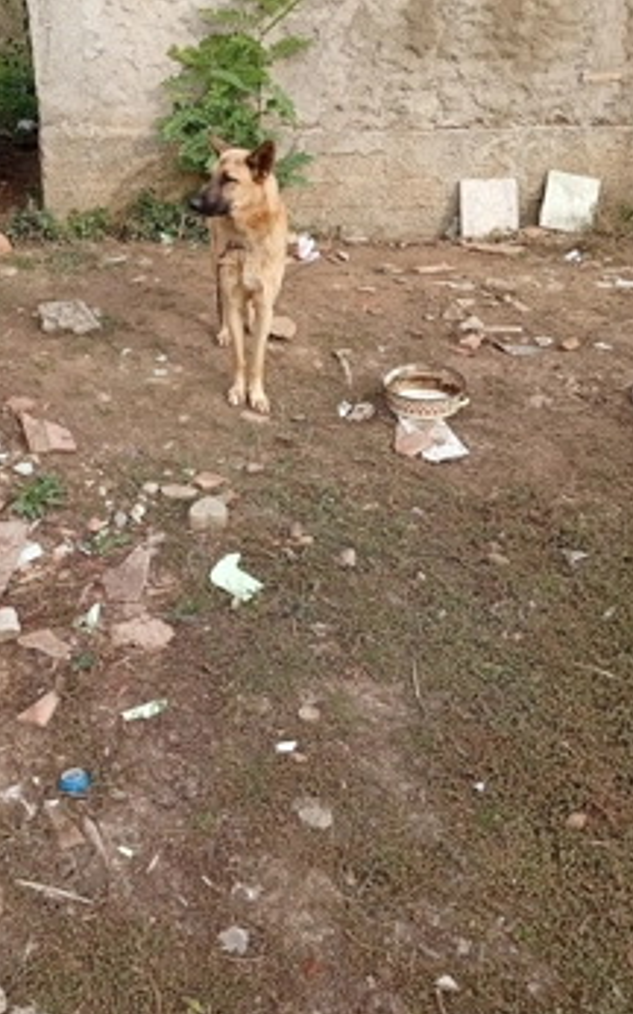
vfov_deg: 57.9
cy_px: 437
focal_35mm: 33
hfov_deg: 37.9
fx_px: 912
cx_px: 217
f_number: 1.8
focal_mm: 3.98
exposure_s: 1/123
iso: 51
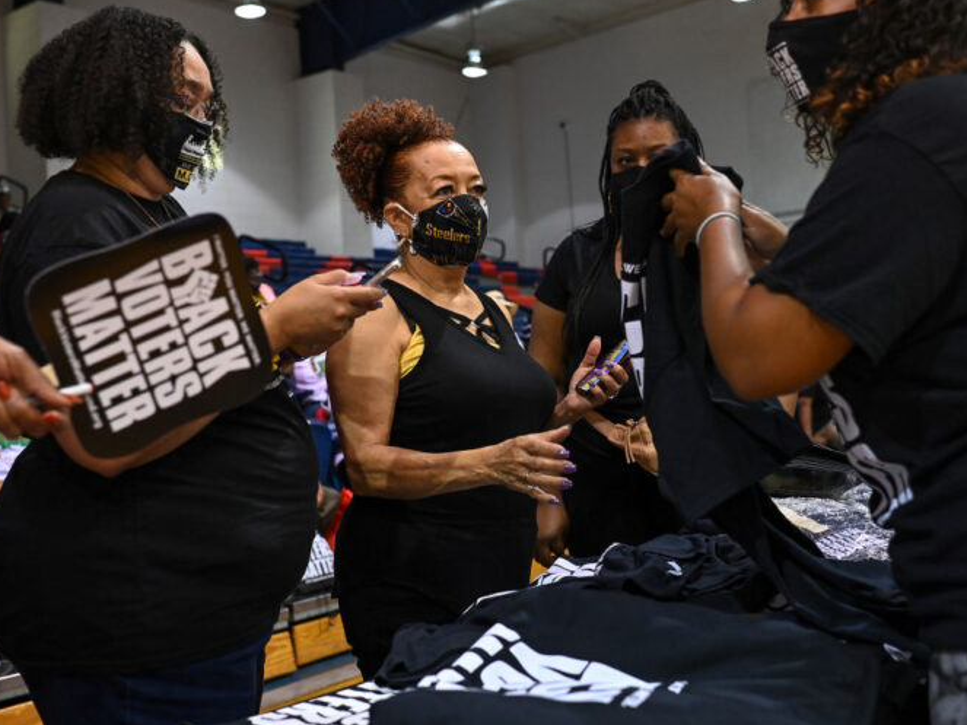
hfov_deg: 47.9
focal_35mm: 39
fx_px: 1089
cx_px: 470
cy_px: 356
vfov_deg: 36.8
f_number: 3.5
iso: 4000
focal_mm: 35
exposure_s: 1/200
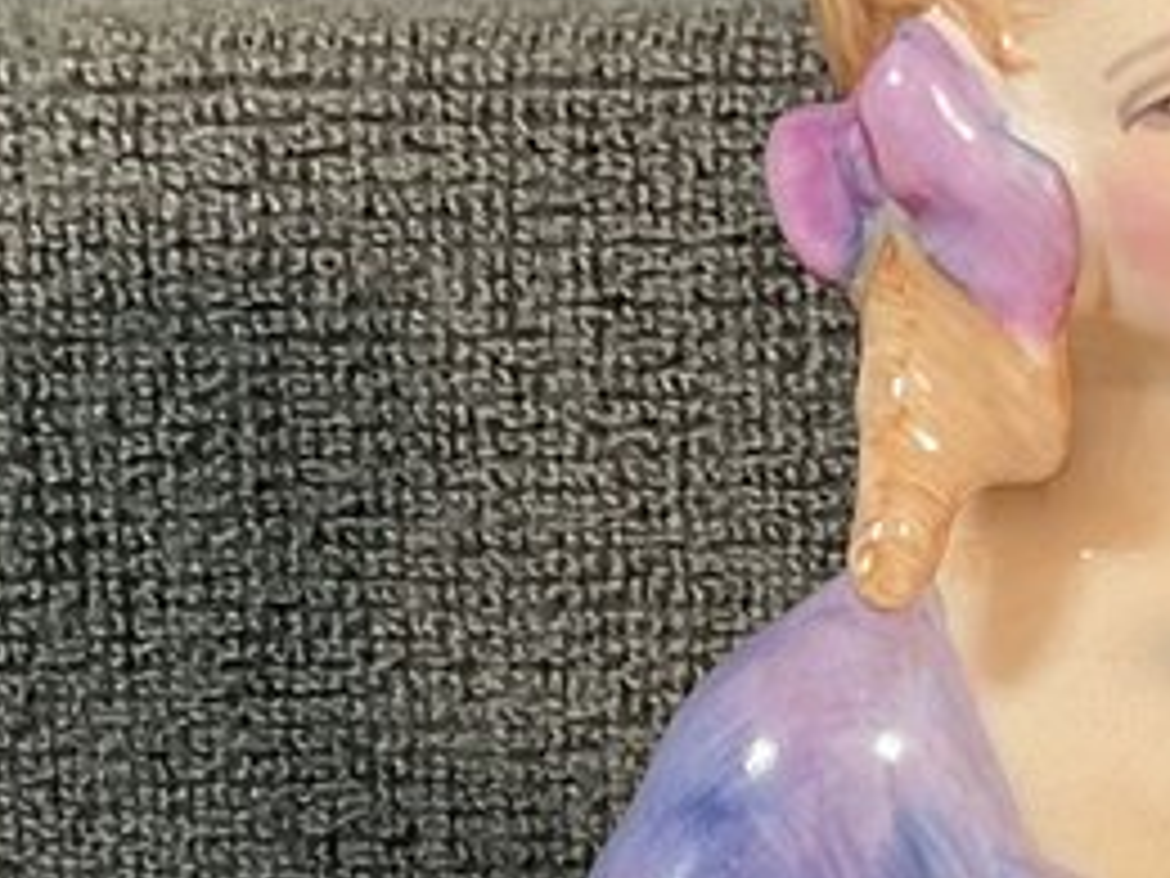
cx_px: 916
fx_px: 5712
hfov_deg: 11.7
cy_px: 1853
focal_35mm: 169
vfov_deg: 8.3
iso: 64
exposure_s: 1/60
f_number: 1.8
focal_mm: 3
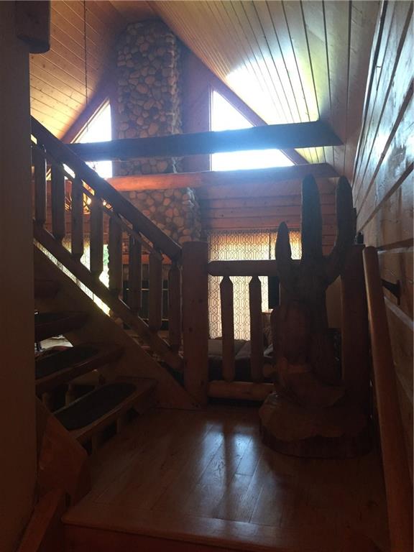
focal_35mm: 29
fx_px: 462
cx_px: 207
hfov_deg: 48.2
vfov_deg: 61.7
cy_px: 276
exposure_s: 1/30
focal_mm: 4.15
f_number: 2.2
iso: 125
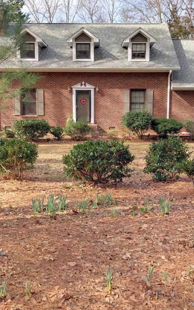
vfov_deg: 49.3
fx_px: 338
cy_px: 154
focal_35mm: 40
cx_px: 105
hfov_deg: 32.0
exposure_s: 1/304
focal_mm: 3.99
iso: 20
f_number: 1.8
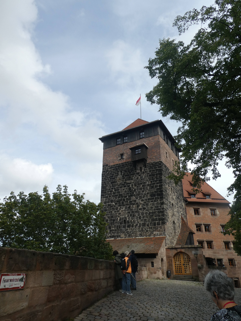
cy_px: 160
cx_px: 120
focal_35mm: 24
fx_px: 223
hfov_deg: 56.8
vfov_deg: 71.6
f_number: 3.3
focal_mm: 4.3
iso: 80
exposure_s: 1/800
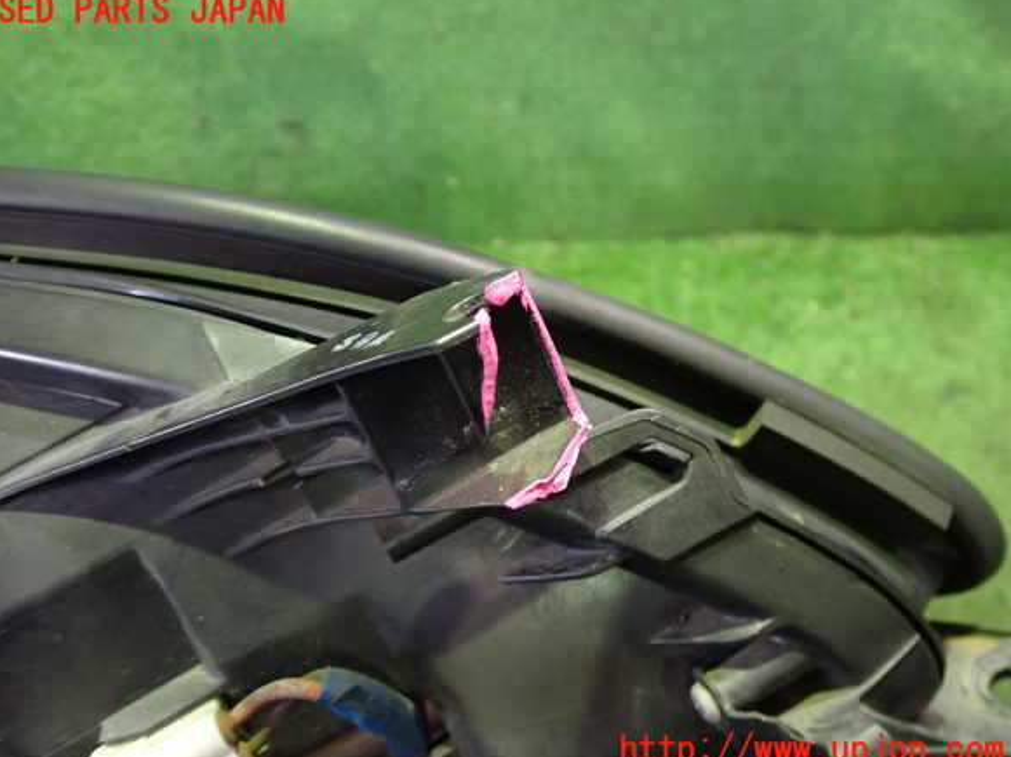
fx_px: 905
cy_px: 381
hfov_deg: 58.4
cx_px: 491
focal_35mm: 31
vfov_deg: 45.4
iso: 800
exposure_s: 1/20
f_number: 2.3
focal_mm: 5.4
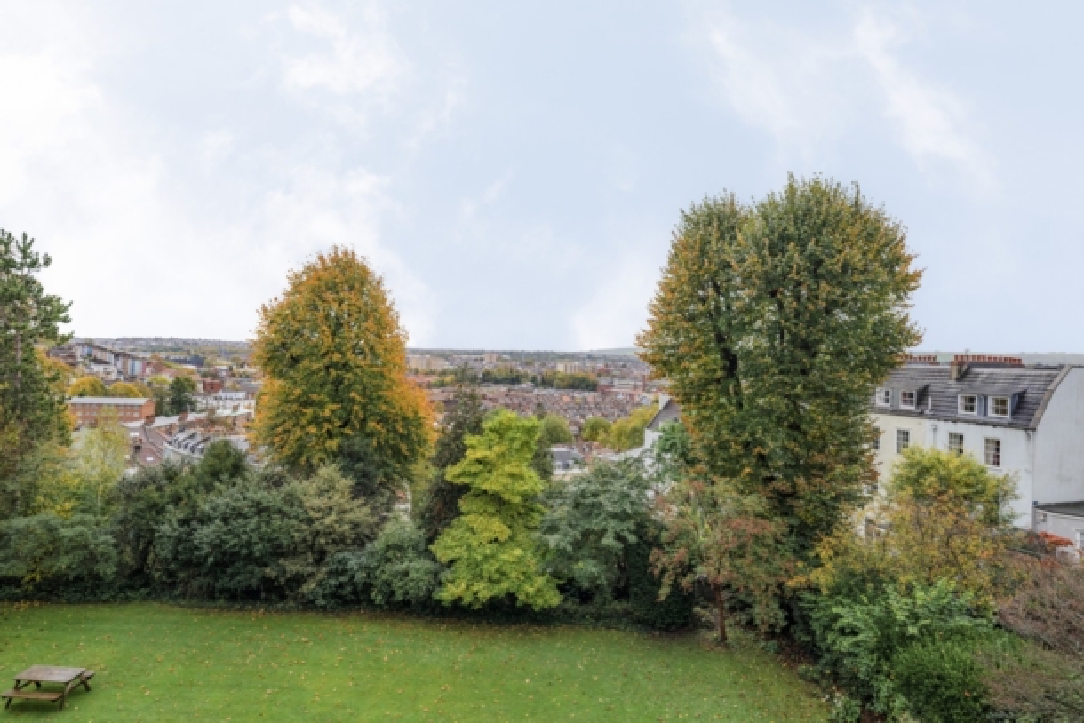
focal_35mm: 21
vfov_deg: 59.5
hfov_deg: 81.2
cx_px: 542
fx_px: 632
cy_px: 362
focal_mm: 21
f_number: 7.1
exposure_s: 1/100
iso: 200
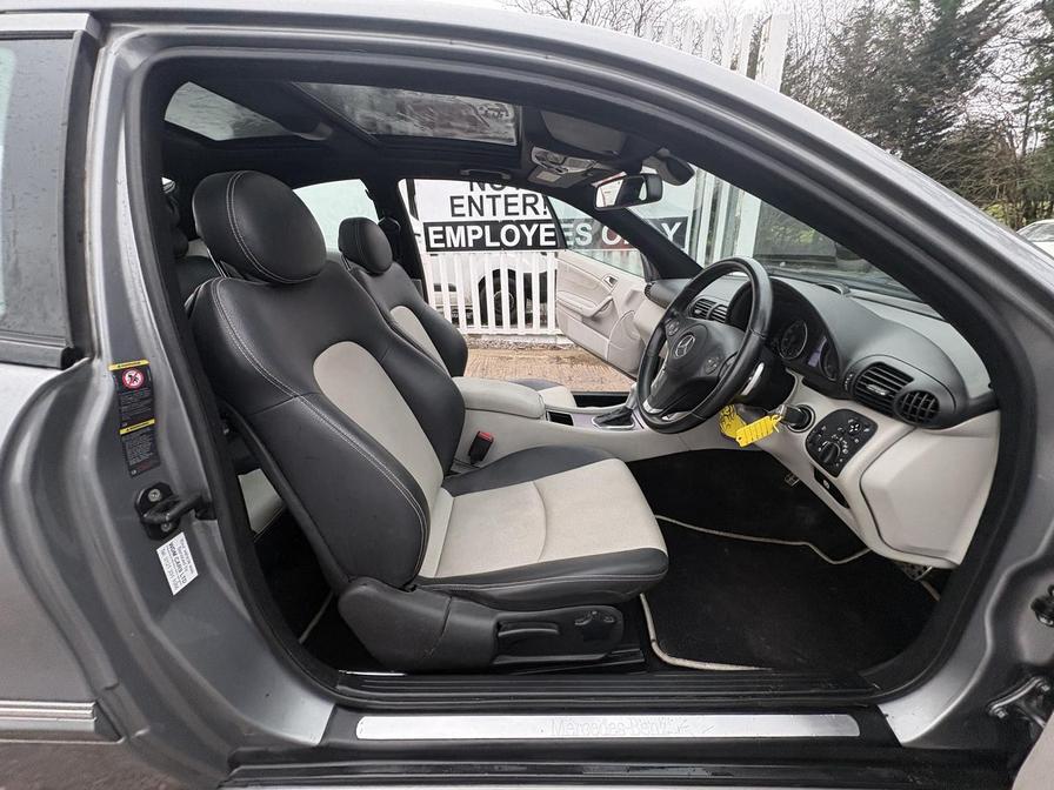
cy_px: 395
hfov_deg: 102.1
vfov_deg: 85.7
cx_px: 527
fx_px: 426
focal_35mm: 14
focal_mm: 2.22
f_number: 2.2
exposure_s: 1/99
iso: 200
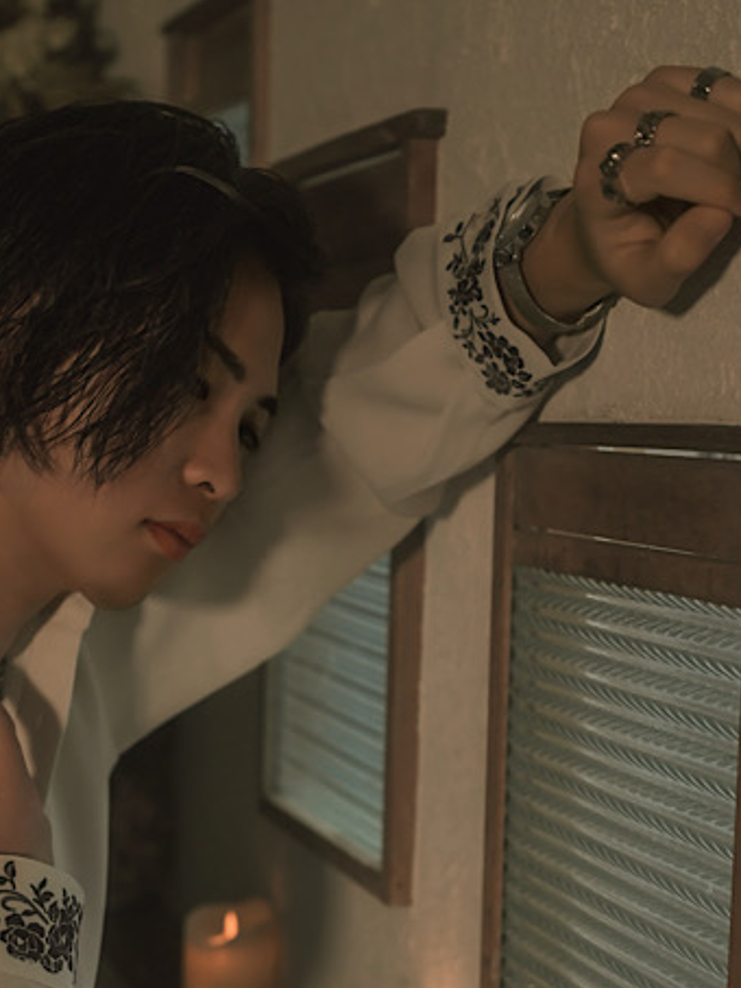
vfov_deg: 26.8
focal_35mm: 72
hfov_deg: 20.3
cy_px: 672
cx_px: 211
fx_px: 2054
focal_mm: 60.7
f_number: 4
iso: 1250
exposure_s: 1/60
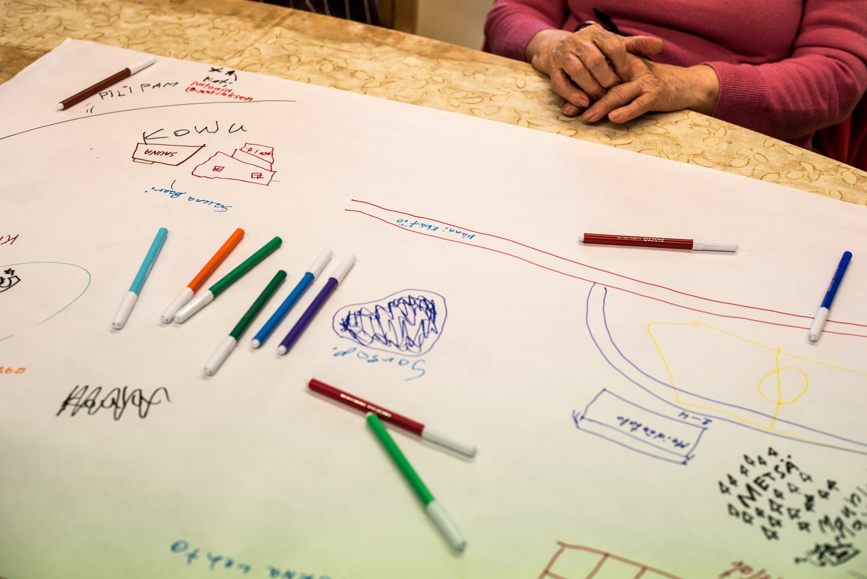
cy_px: 290
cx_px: 434
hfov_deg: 39.6
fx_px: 1205
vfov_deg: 27.0
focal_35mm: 50
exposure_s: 1/500
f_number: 4
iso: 500
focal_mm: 50
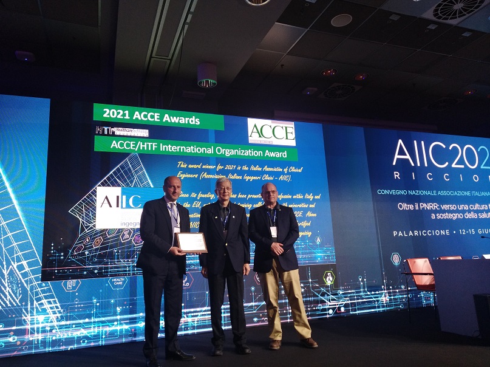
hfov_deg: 67.3
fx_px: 368
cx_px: 245
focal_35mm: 26
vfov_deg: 53.0
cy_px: 184
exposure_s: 1/30
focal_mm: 3.83
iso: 306
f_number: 2.2
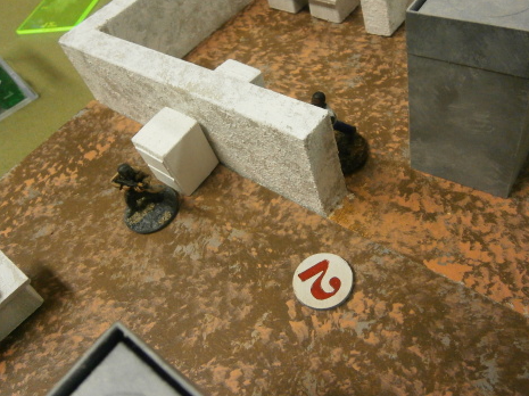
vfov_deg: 46.7
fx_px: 458
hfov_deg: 59.9
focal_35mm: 30
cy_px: 178
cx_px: 286
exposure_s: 1/100
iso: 400
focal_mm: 4.7
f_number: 2.8
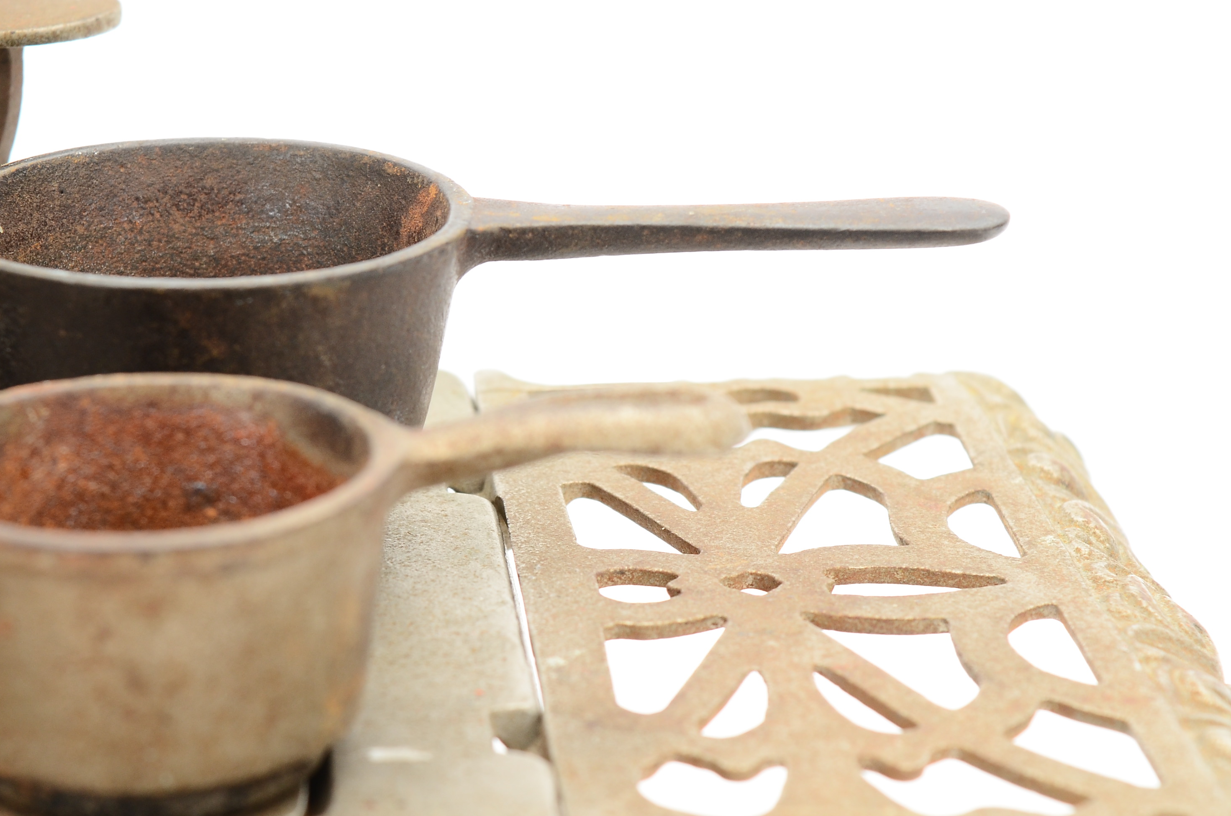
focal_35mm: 104
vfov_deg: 13.2
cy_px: 407
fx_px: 3536
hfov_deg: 19.7
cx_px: 487
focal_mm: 55
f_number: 9
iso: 320
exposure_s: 1/60
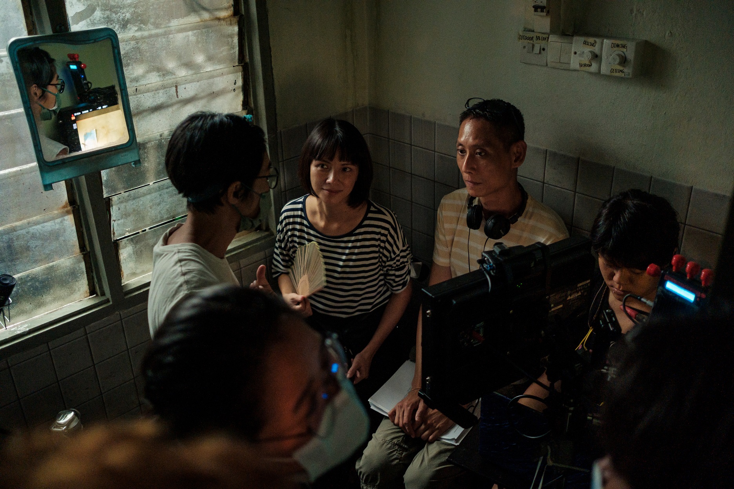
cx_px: 367
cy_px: 244
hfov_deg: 54.4
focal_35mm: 35
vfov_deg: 37.9
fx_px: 714
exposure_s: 1/100
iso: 1600
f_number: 2
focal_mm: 23
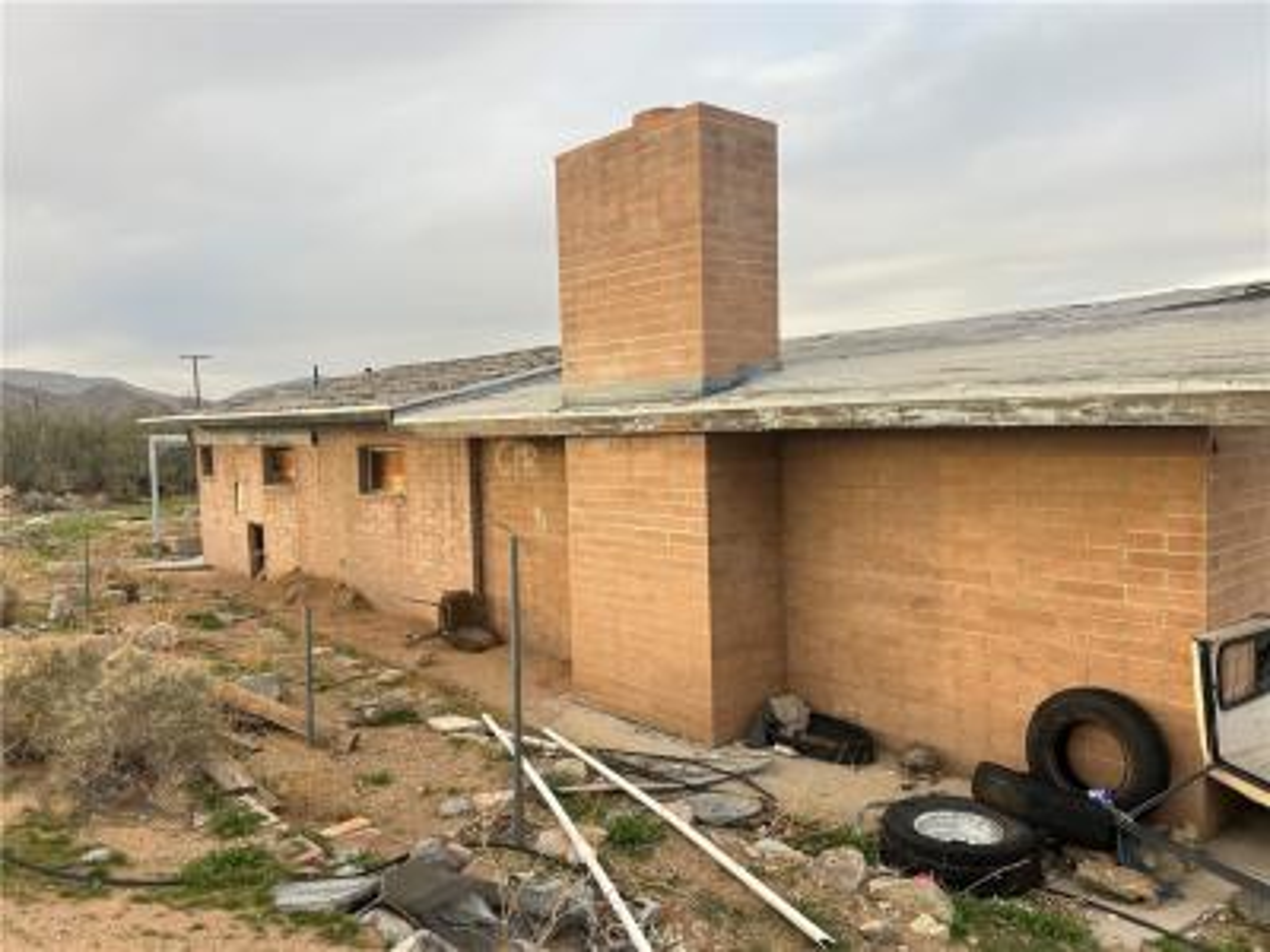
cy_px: 476
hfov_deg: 67.3
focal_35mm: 26
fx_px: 954
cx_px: 635
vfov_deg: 53.1
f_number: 1.5
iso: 40
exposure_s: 1/265
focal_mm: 5.7
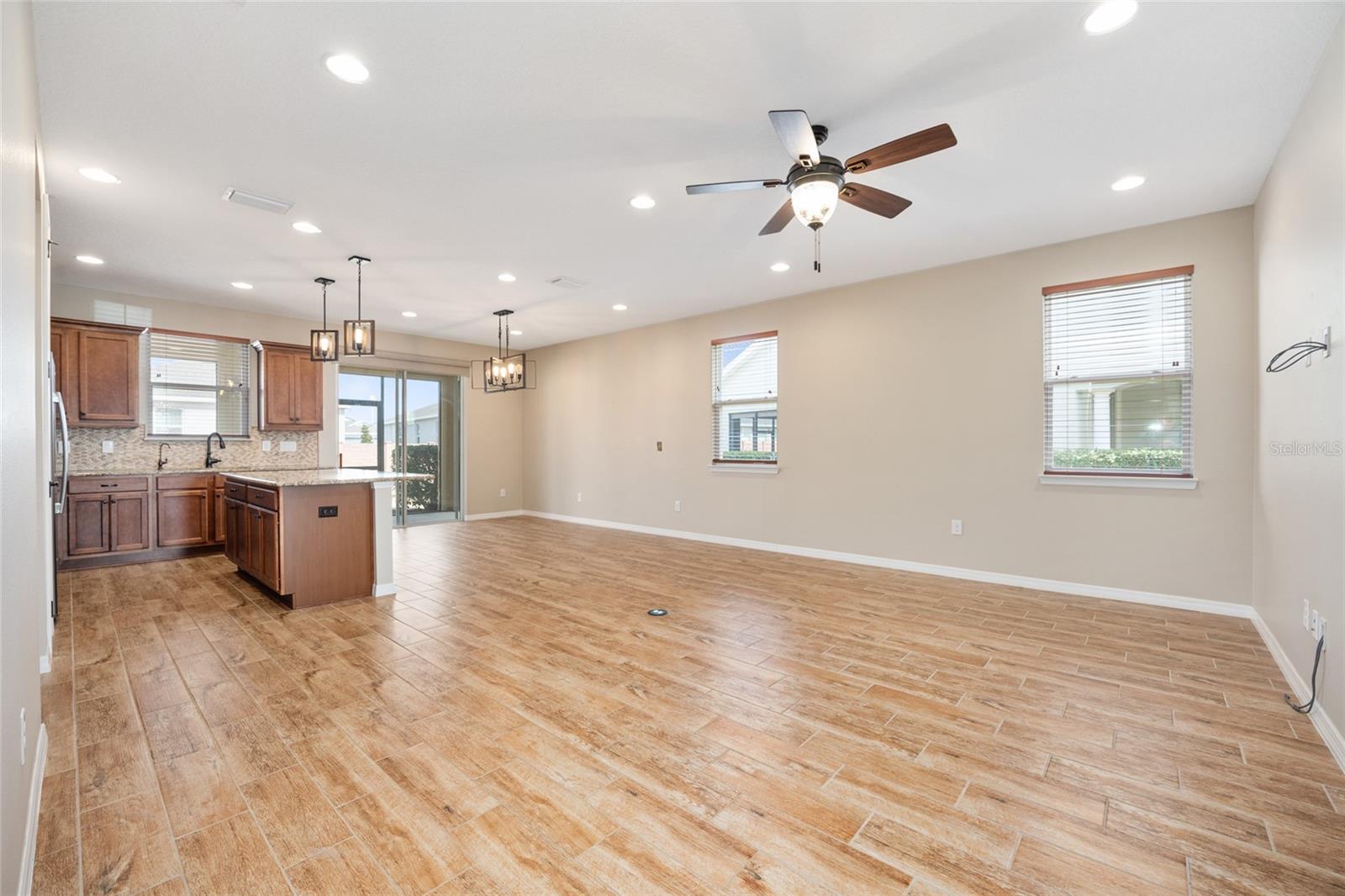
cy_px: 448
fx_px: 523
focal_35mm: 14
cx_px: 672
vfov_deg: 81.2
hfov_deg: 104.3
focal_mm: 14
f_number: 7.1
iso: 400
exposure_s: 1/6
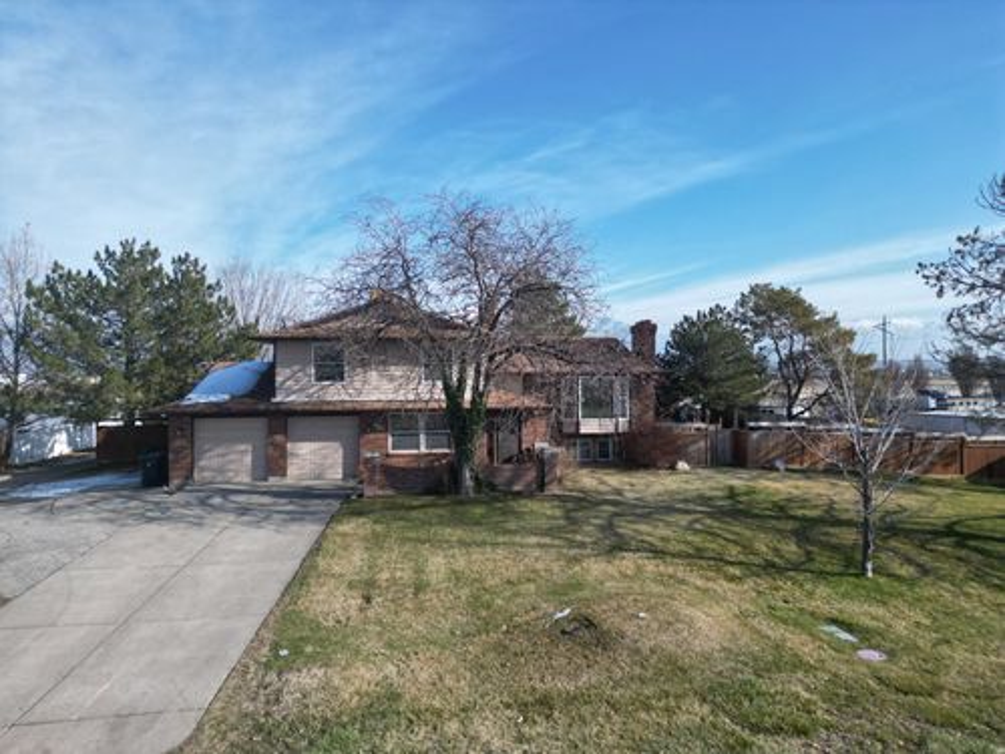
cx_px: 502
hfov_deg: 71.6
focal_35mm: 24
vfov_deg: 56.8
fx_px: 697
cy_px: 377
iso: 110
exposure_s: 1/2000
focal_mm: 6.72
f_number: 1.7
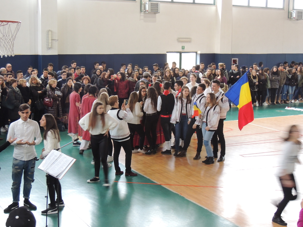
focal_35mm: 55
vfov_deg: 26.6
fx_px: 481
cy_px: 114
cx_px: 152
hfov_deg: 34.9
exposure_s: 1/25
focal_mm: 9.8
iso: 400
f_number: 3.7
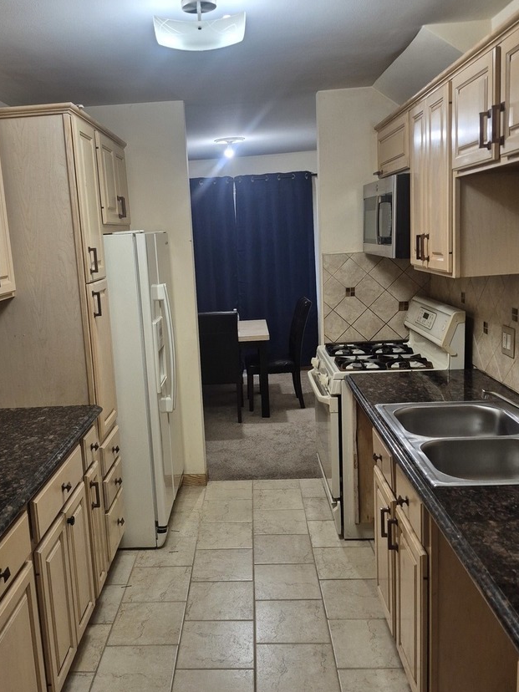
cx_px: 202
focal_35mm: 30
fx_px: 600
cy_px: 351
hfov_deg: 46.5
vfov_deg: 60.0
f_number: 1.8
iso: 250
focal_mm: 5.4
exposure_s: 1/120
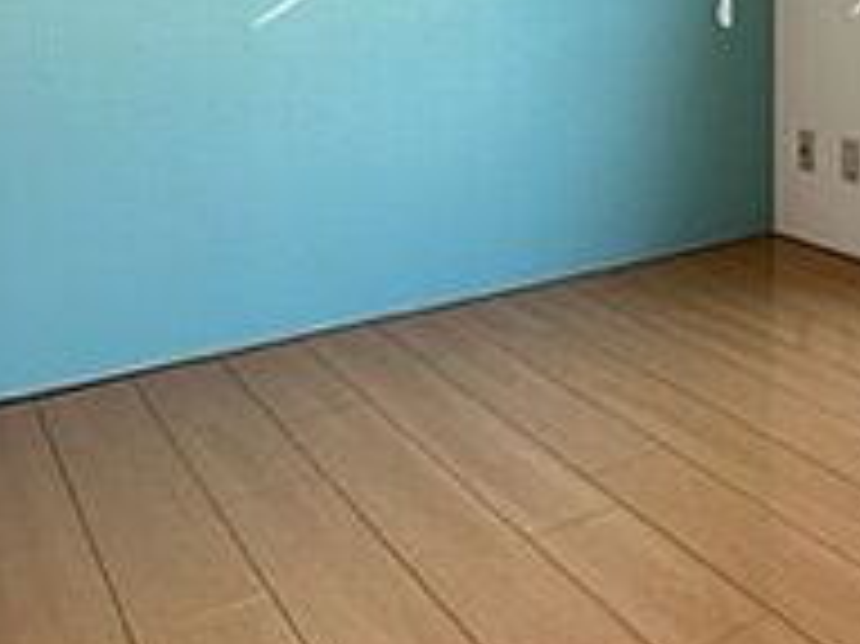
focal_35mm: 44
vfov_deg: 29.9
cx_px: 946
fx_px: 1092
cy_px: -45
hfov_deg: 36.4
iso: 160
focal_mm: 2.22
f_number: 2.2
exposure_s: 1/120
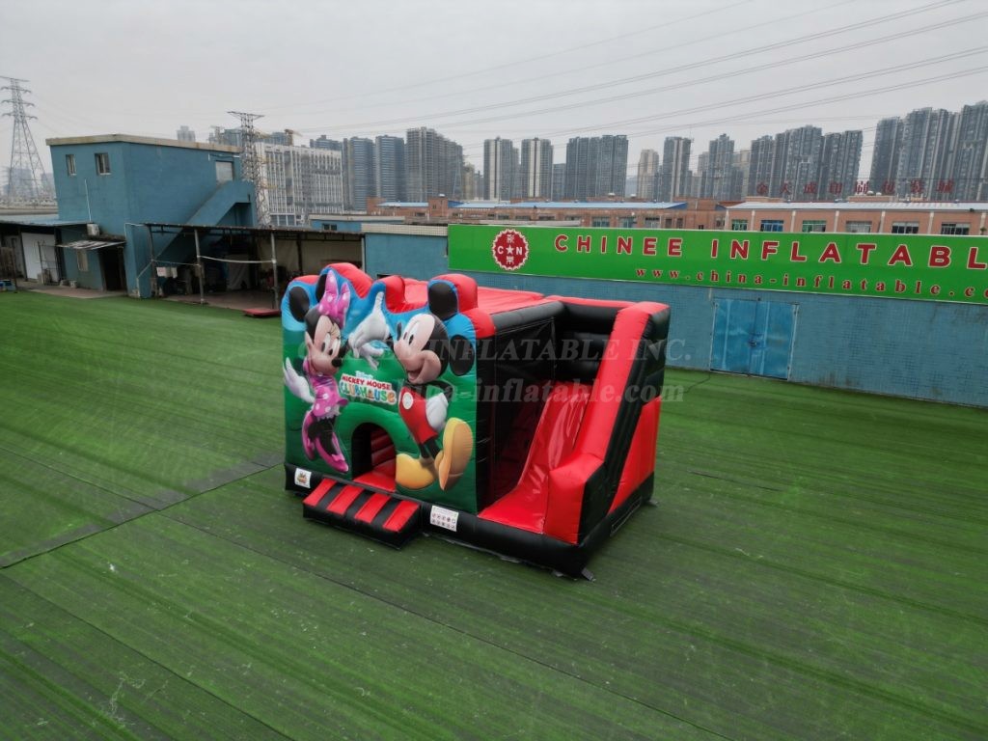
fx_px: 685
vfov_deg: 56.8
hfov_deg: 71.6
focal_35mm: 24
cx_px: 494
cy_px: 370
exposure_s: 1/640
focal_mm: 6.72
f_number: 1.7
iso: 140
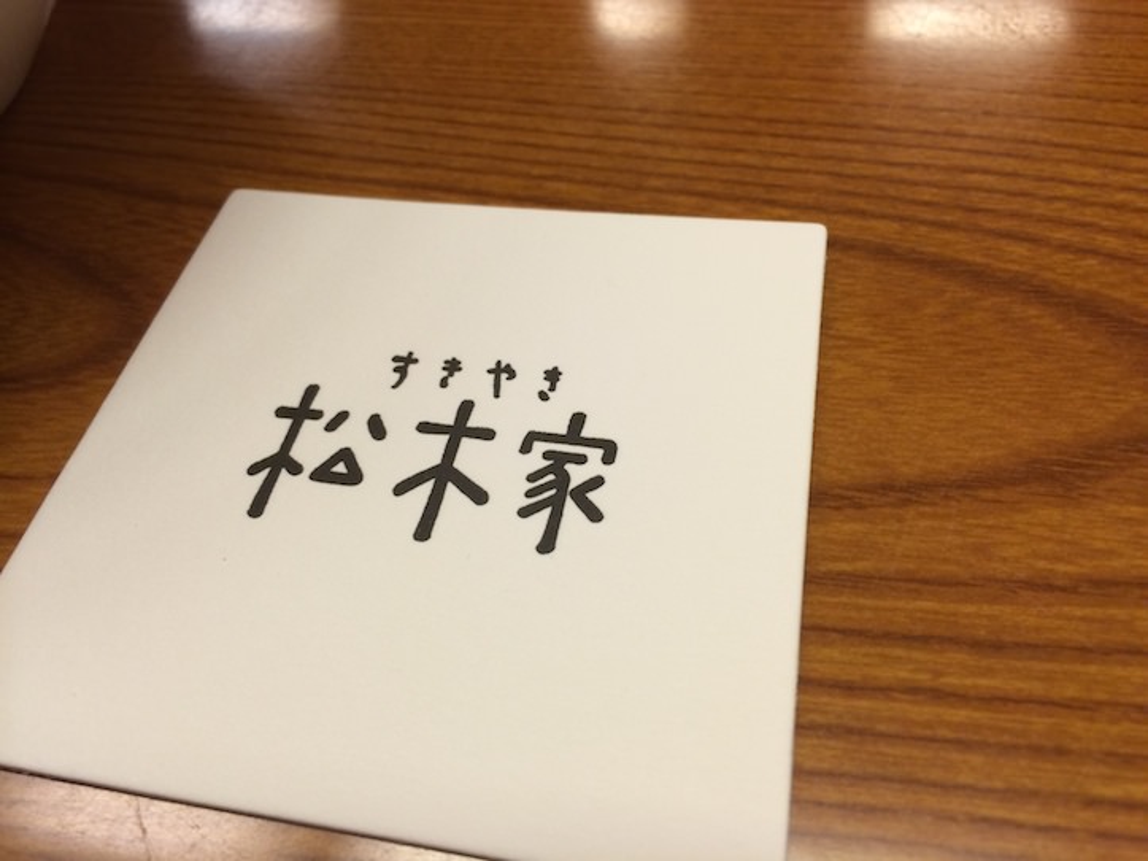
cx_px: 574
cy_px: 430
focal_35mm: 30
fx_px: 995
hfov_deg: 60.0
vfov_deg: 46.8
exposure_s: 1/33
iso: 100
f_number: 2.2
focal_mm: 4.12
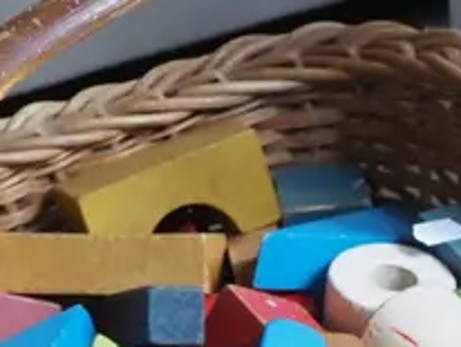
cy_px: 481
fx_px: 2120
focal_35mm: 159
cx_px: 385
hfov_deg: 12.3
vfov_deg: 9.2
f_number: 5.6
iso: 1600
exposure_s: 1/60
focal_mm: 16
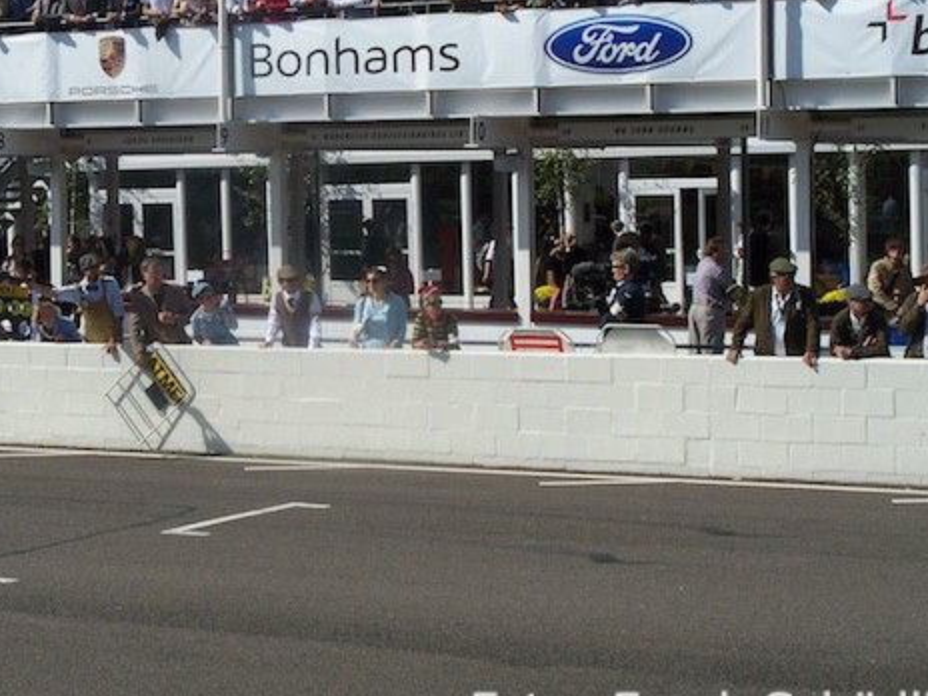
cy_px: 220
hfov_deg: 20.3
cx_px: 282
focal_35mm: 96
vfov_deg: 15.4
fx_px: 2574
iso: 80
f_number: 5.6
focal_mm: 12.89
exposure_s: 1/640
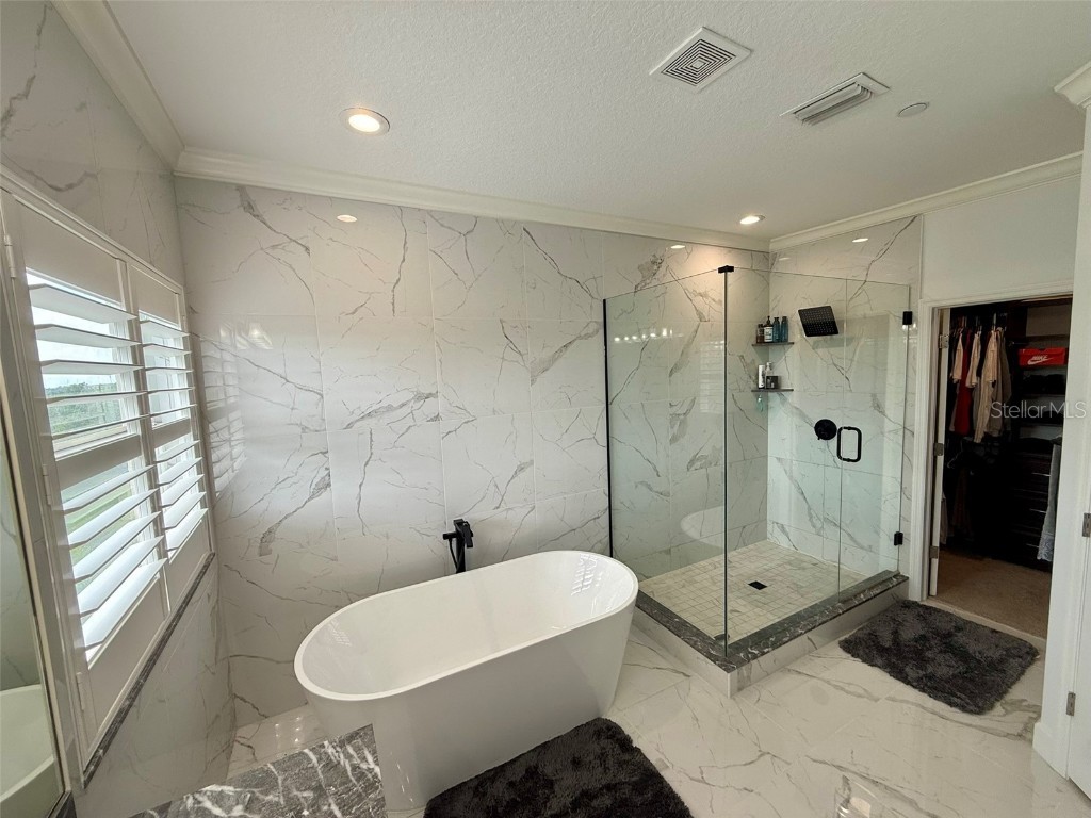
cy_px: 409
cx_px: 546
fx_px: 441
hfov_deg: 102.1
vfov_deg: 85.7
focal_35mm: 14
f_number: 2.2
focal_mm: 2.22
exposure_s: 1/120
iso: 64
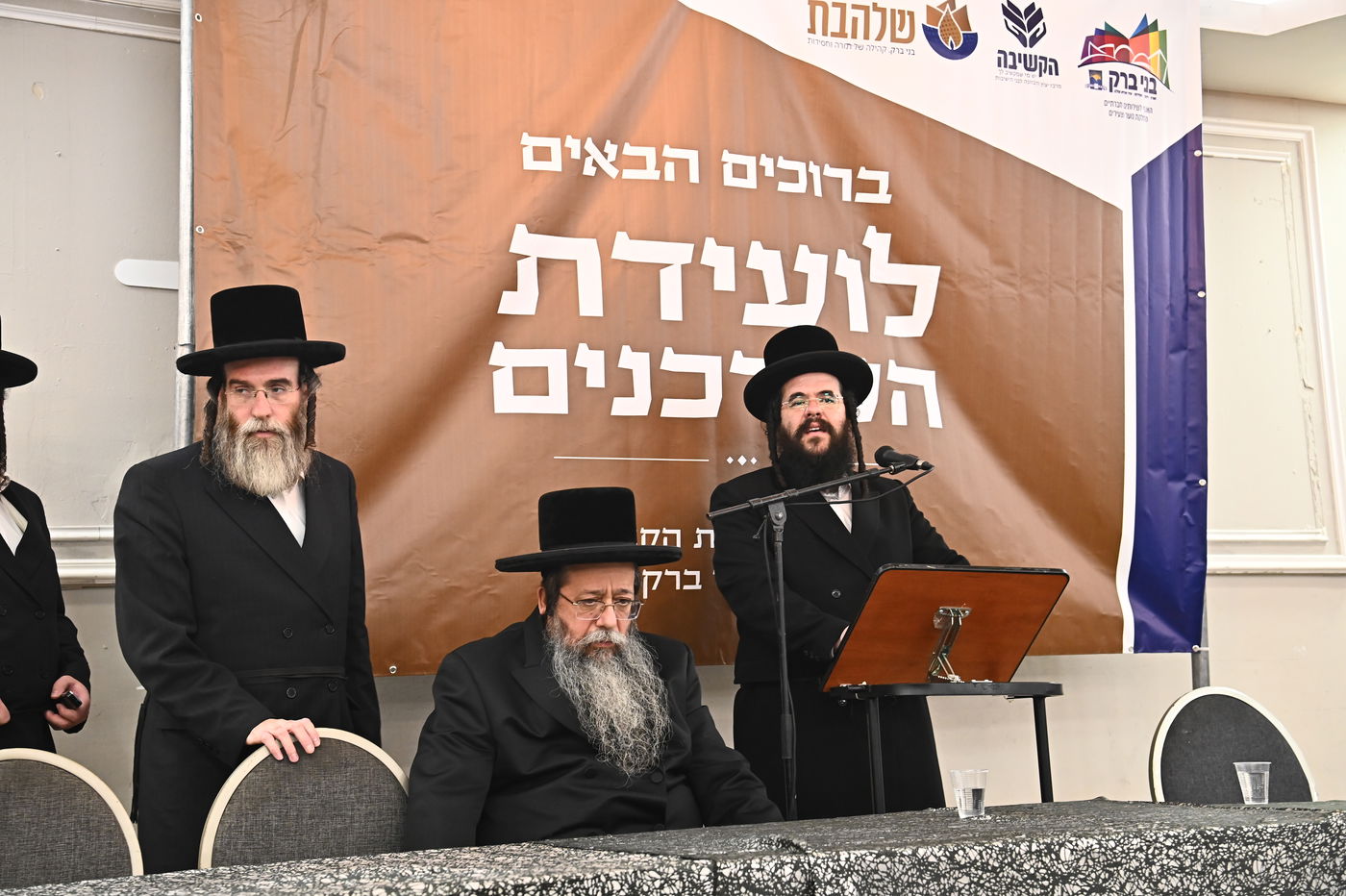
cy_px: 448
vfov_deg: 27.0
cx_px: 673
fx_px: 1868
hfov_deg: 39.6
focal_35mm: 50
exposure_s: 1/100
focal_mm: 50
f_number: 5.6
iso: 2500
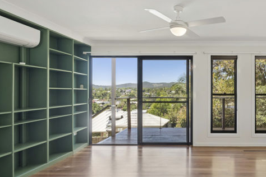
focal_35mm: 28
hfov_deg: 62.5
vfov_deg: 46.6
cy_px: 88
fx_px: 206
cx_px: 195
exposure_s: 1/160
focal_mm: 16.5
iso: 800
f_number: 7.1
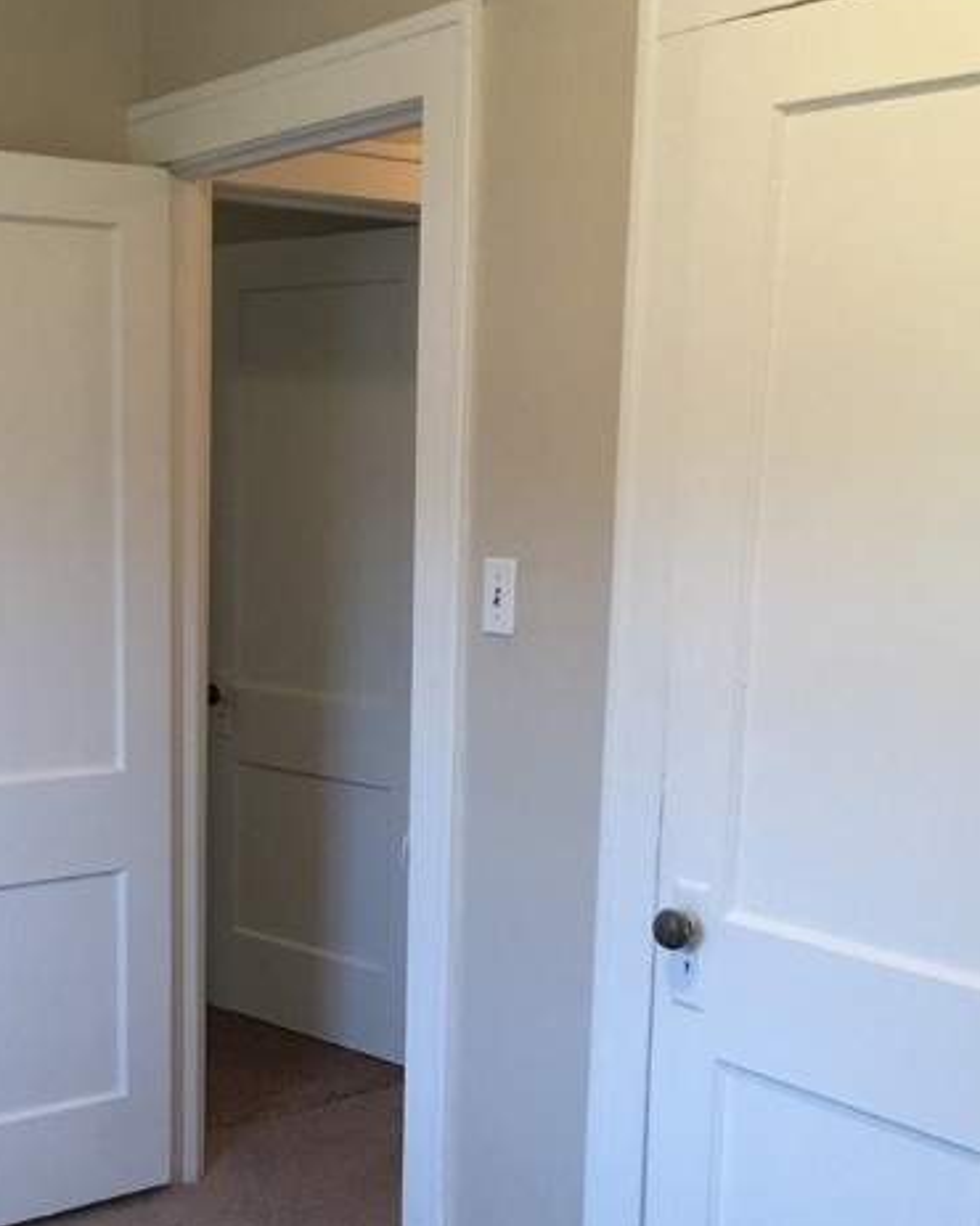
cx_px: 238
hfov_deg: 31.5
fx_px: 1705
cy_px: 816
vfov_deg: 39.1
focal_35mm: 47
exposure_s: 1/10
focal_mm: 4.15
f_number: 2.2
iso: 100
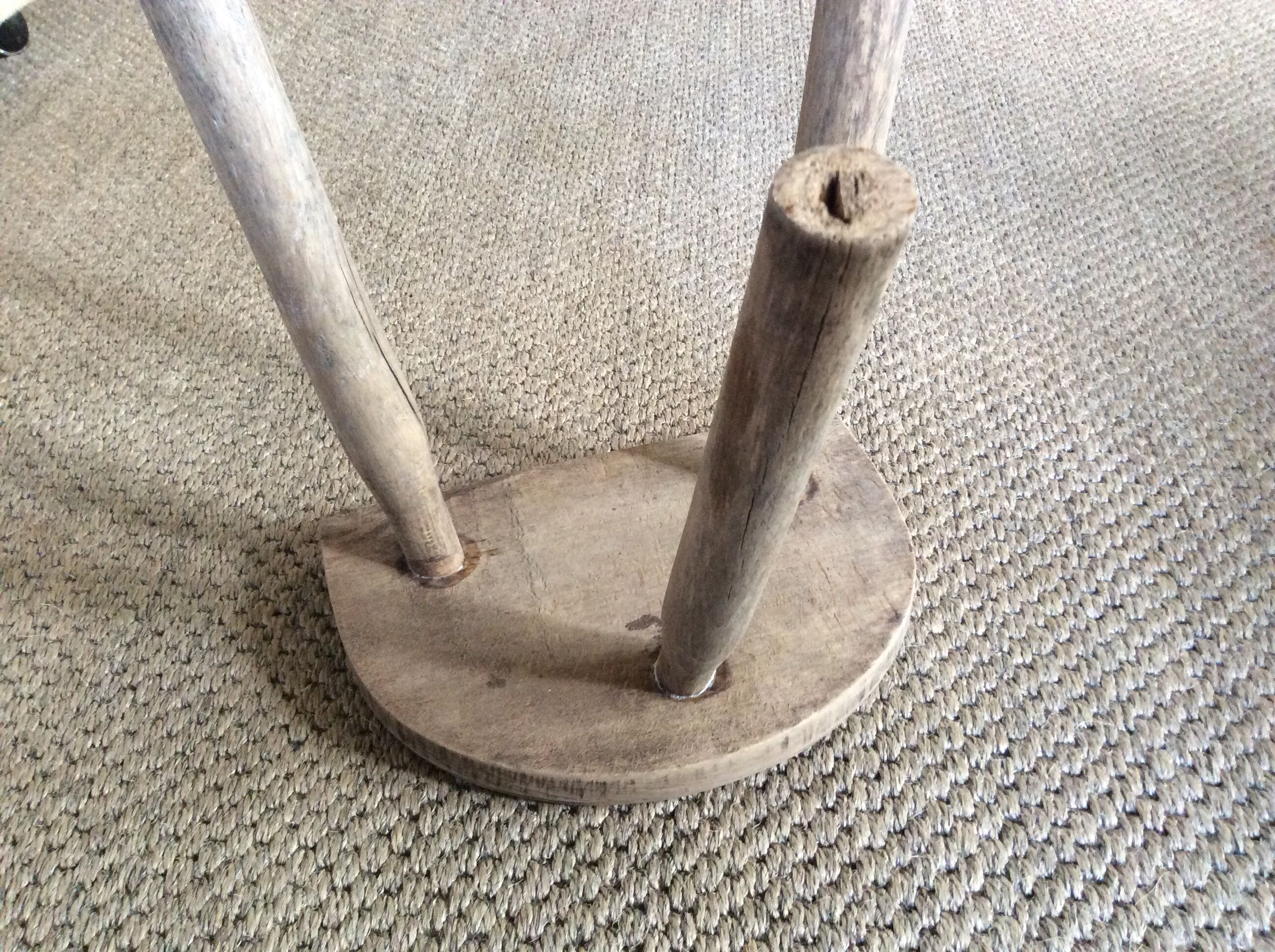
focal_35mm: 32
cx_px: 638
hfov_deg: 56.9
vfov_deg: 44.1
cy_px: 476
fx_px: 1177
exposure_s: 1/25
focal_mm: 3.3
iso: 200
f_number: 2.4
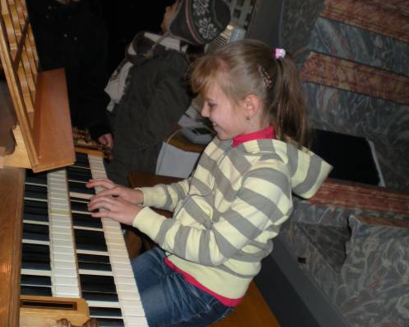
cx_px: 199
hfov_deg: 45.8
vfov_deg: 37.3
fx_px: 484
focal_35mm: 40
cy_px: 164
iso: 64
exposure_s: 1/60
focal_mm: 6.3
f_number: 3.1
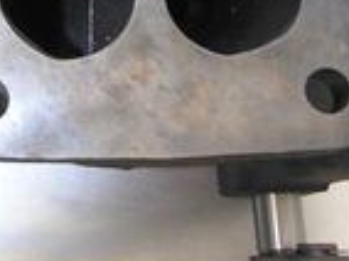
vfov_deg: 13.4
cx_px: -37
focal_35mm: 106
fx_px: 1067
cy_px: -74
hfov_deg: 17.9
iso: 400
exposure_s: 1/40
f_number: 3.5
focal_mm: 4.5
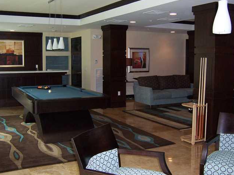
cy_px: 75
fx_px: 284
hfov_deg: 44.8
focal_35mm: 42
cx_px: 117
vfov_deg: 34.3
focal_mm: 5.5
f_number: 2.8
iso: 140
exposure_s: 1/60
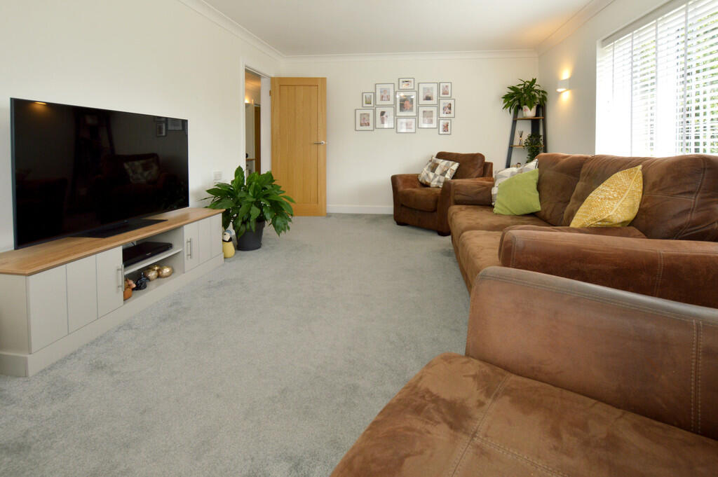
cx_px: 359
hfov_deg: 100.4
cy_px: 238
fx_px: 299
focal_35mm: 15
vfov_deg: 77.2
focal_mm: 10
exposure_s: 1/30
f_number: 8
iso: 200
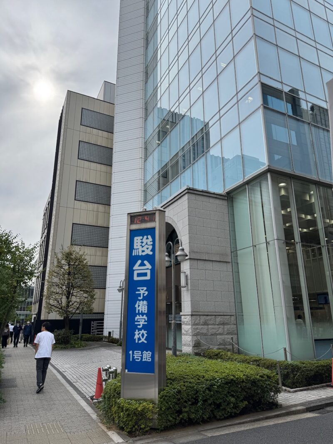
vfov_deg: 71.6
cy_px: 222
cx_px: 166
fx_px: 308
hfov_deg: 56.8
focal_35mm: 24
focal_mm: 6.76
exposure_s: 1/2710
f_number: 1.78
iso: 80
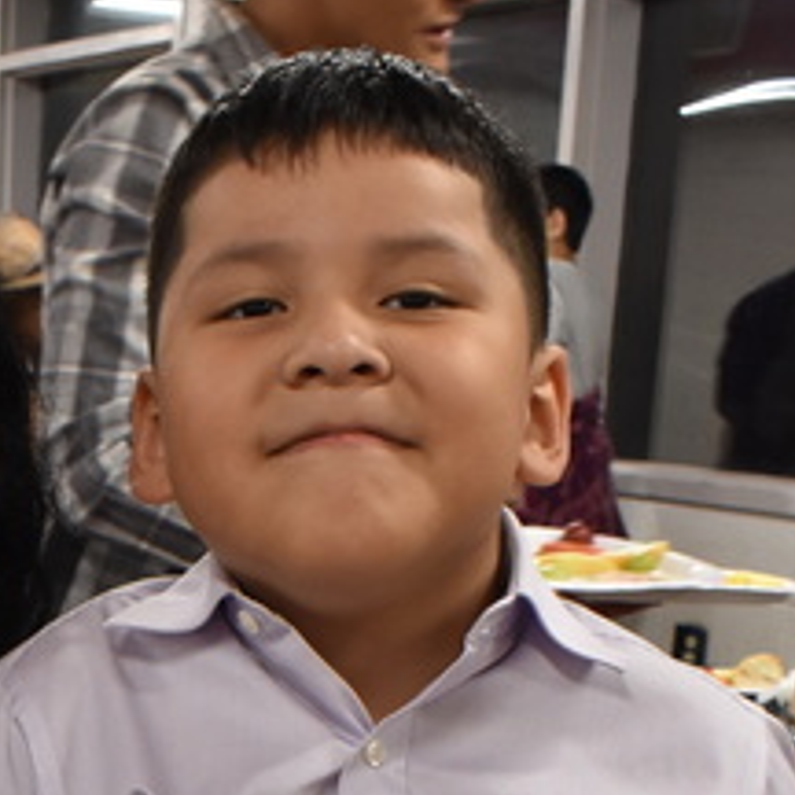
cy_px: 1071
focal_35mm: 85
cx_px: -48
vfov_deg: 18.7
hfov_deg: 19.6
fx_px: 2209
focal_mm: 18
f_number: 7.1
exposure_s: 1/30
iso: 900
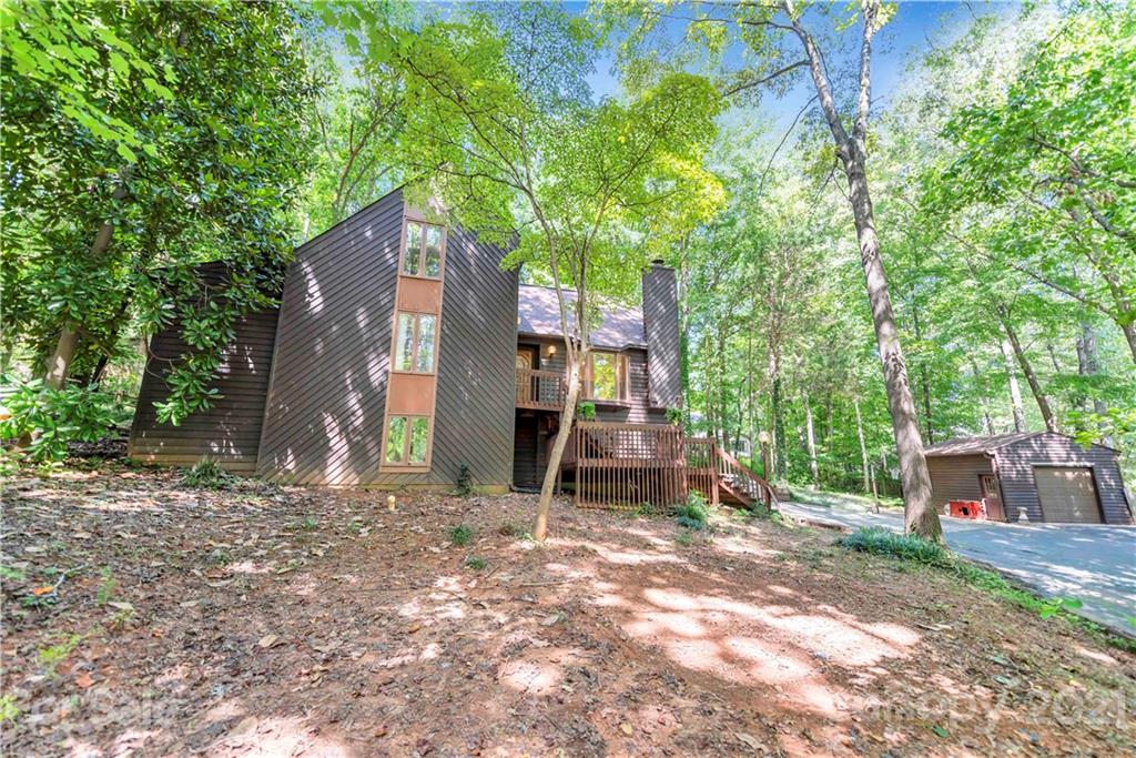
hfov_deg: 104.2
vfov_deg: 81.2
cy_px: 379
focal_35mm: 14
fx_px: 442
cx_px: 568
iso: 125
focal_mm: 14
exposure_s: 1/200
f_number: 2.8
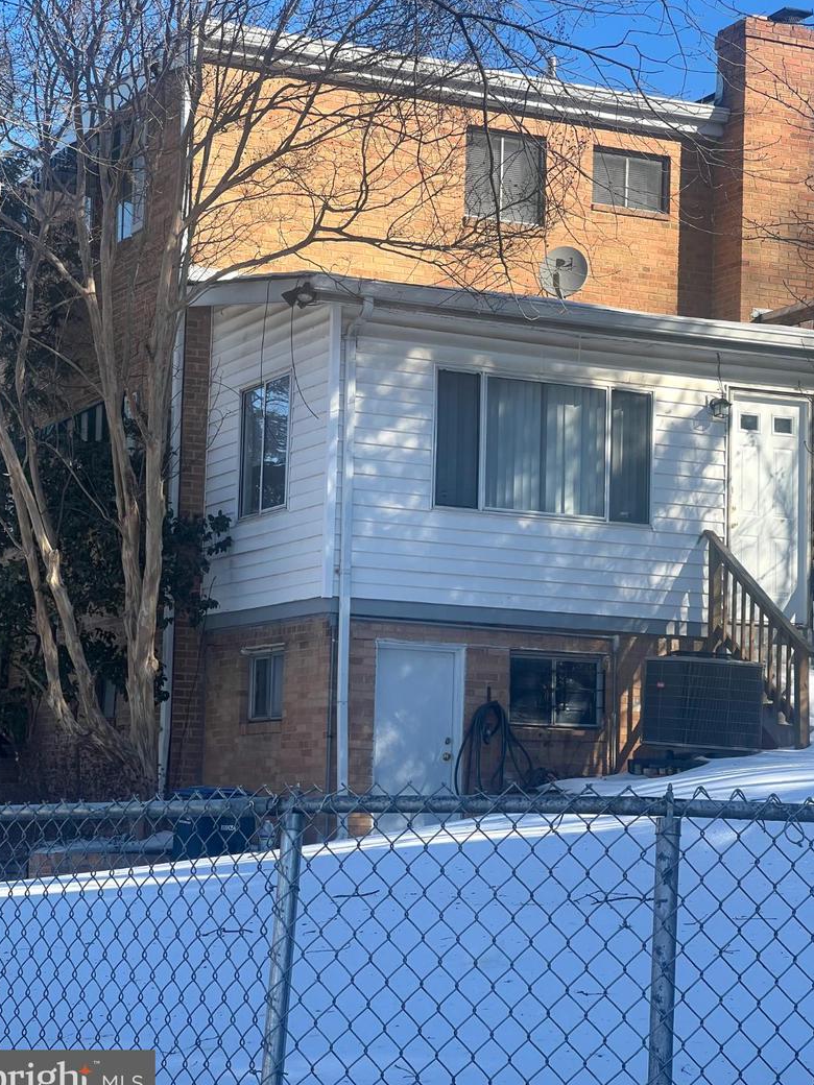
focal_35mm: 80
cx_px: 394
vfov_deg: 24.4
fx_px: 2508
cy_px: 547
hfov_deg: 18.4
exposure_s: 1/336
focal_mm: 9
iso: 32
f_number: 2.8
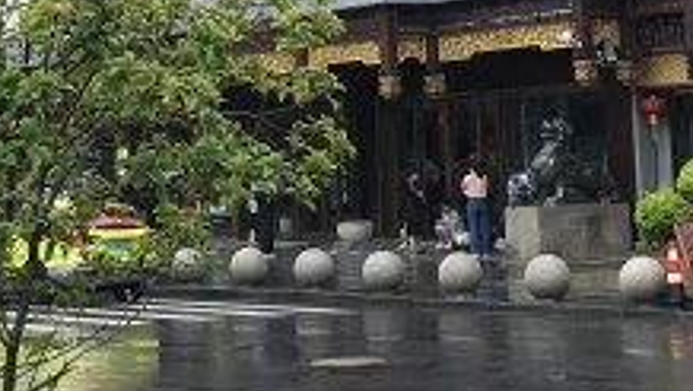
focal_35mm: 112
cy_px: -60
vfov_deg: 10.7
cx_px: 340
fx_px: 2060
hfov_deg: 19.1
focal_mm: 4
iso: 20
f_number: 1.8
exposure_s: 1/475
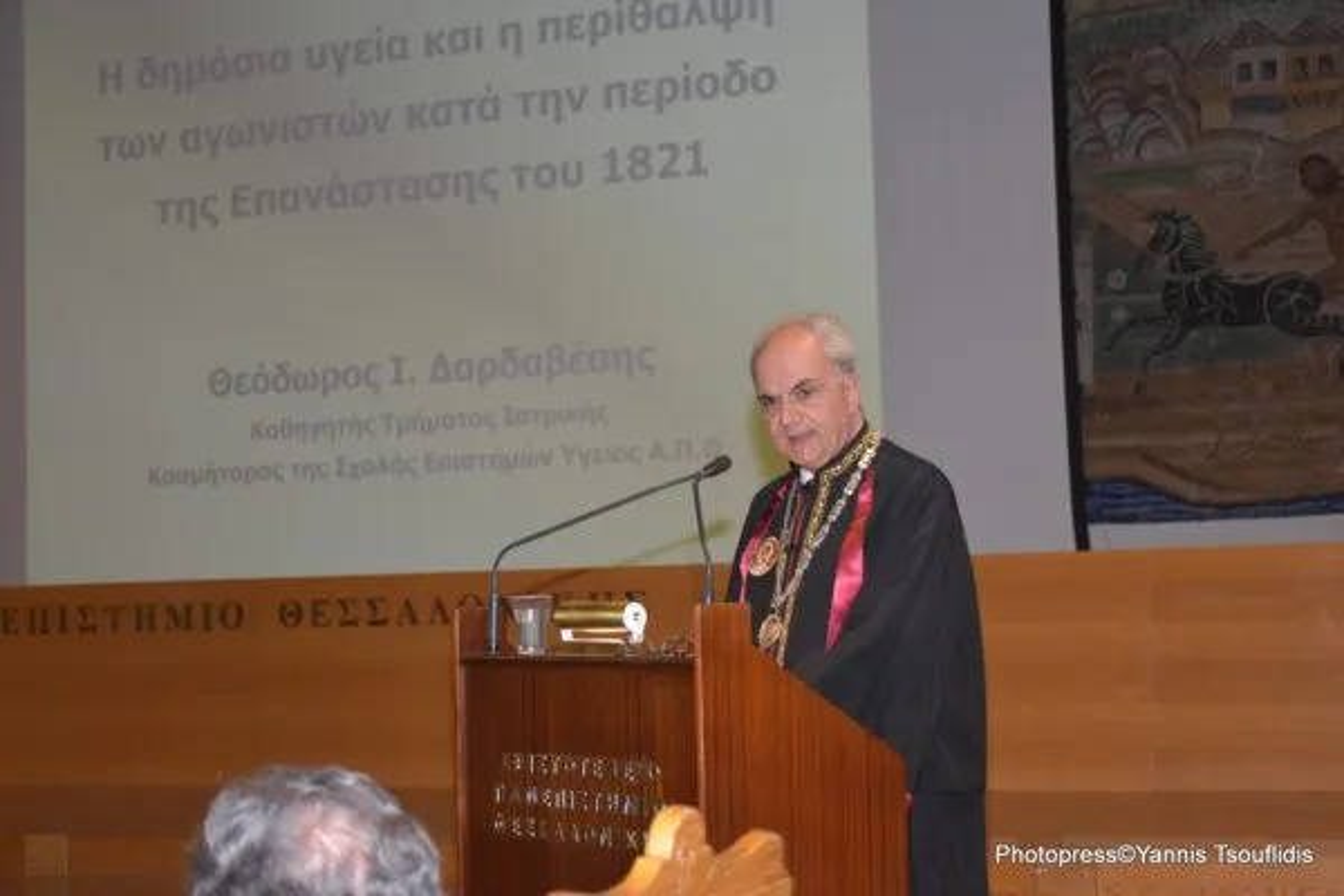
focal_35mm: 63
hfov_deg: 31.9
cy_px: 448
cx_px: 672
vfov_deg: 21.6
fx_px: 2352
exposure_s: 1/100
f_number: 4.5
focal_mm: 42
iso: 1250
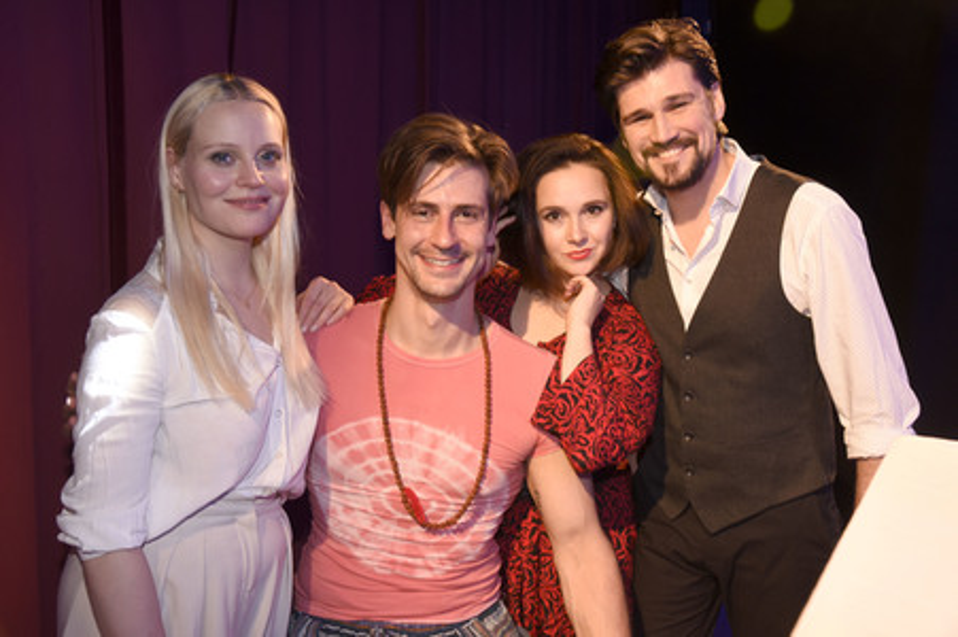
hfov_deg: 50.7
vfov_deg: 35.0
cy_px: 318
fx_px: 1010
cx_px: 479
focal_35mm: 38
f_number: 6.3
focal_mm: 38
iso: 1250
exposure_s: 1/60
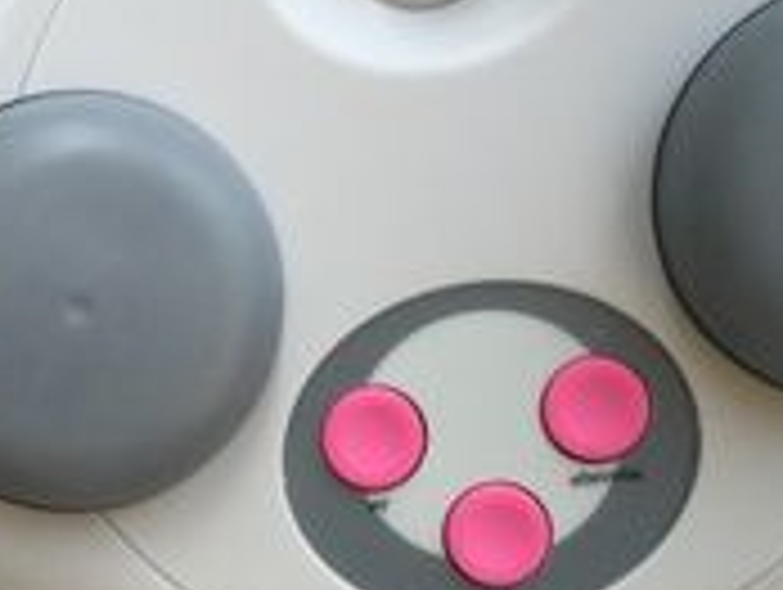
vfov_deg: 14.8
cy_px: 338
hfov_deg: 18.3
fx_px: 2265
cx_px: -220
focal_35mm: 100
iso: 32
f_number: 2.2
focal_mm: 4.15
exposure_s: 1/359
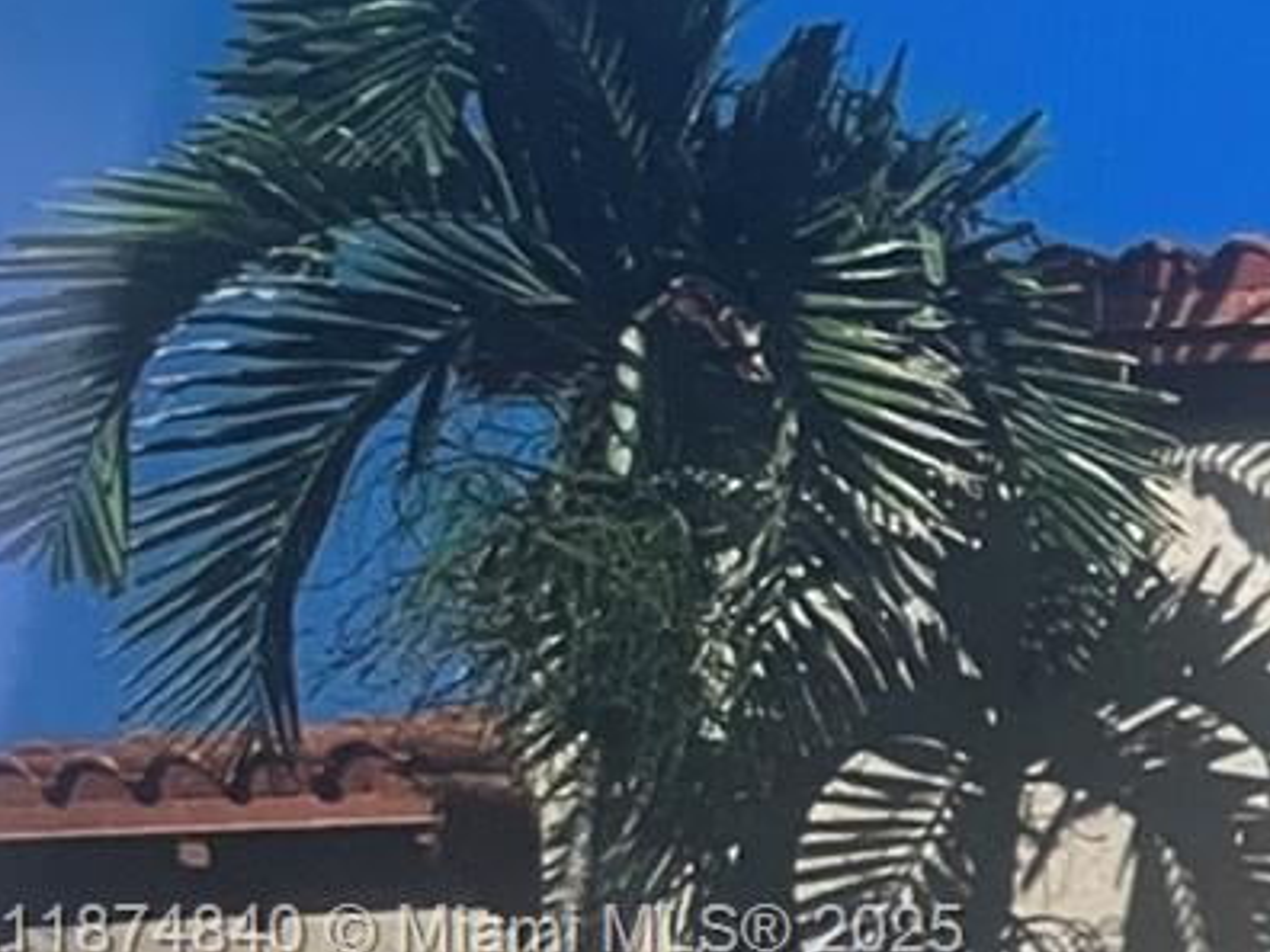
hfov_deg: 15.3
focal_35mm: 105
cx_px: 2505
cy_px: 936
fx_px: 3852
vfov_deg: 13.9
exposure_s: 1/60
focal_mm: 5.1
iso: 200
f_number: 1.6
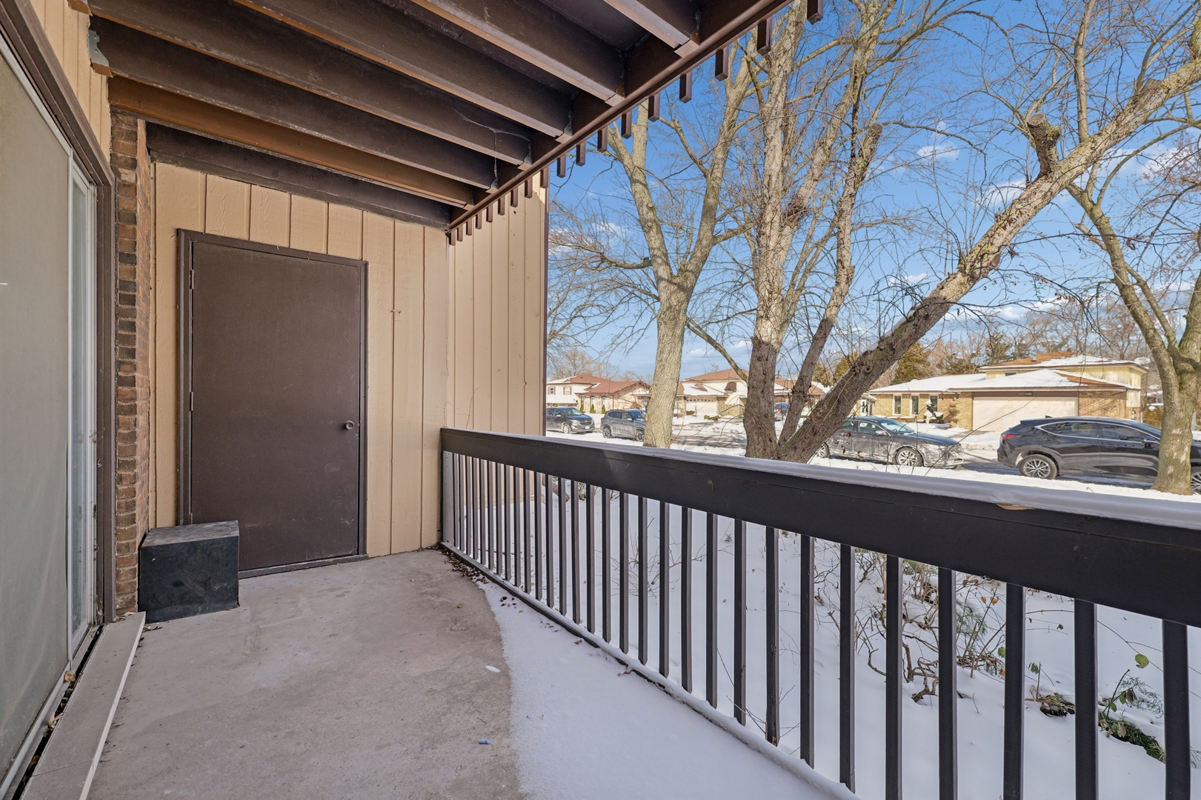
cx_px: 600
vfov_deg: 81.2
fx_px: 467
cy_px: 400
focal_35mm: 14
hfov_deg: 104.3
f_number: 4
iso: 100
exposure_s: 1/200
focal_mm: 14
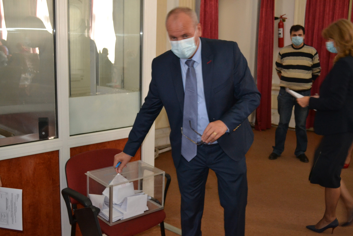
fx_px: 382
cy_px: 118
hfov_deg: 49.6
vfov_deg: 34.2
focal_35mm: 39
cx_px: 176
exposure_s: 1/60
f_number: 4.2
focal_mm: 26
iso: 1800
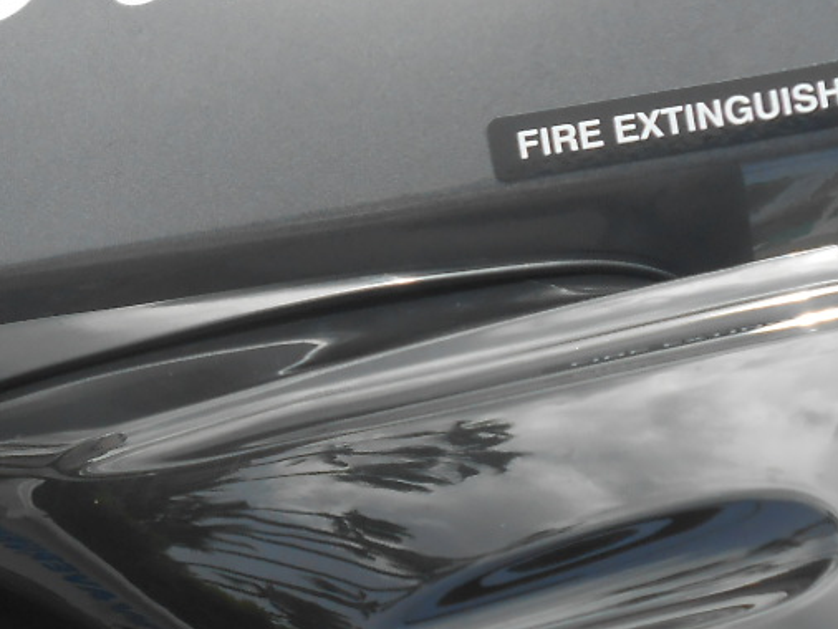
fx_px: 3367
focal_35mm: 139
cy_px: 311
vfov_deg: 10.7
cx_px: 0
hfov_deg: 14.0
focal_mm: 7.8
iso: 80
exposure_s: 1/250
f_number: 4.5
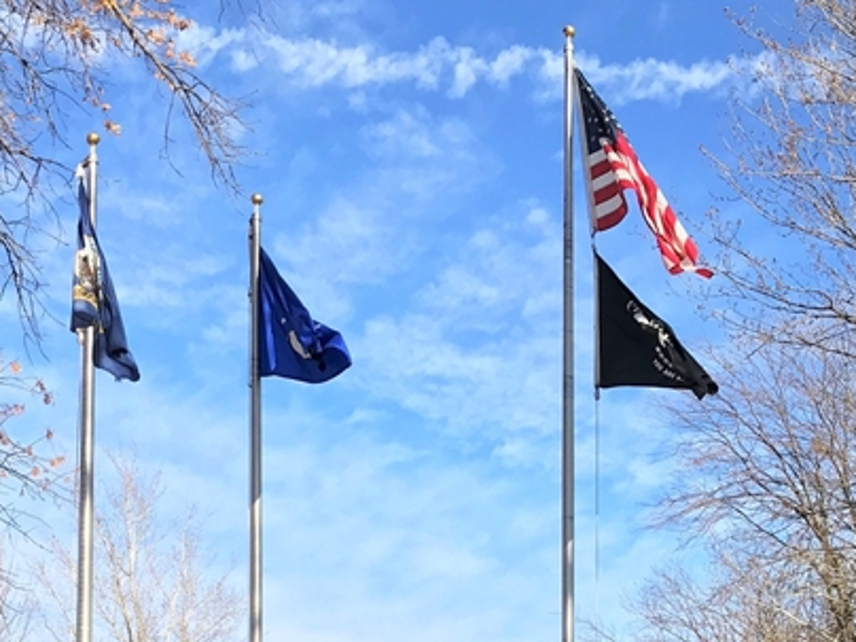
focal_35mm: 71
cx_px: 570
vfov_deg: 19.7
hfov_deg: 27.2
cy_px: 735
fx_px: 1756
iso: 20
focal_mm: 3.99
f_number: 1.8
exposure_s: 1/1497
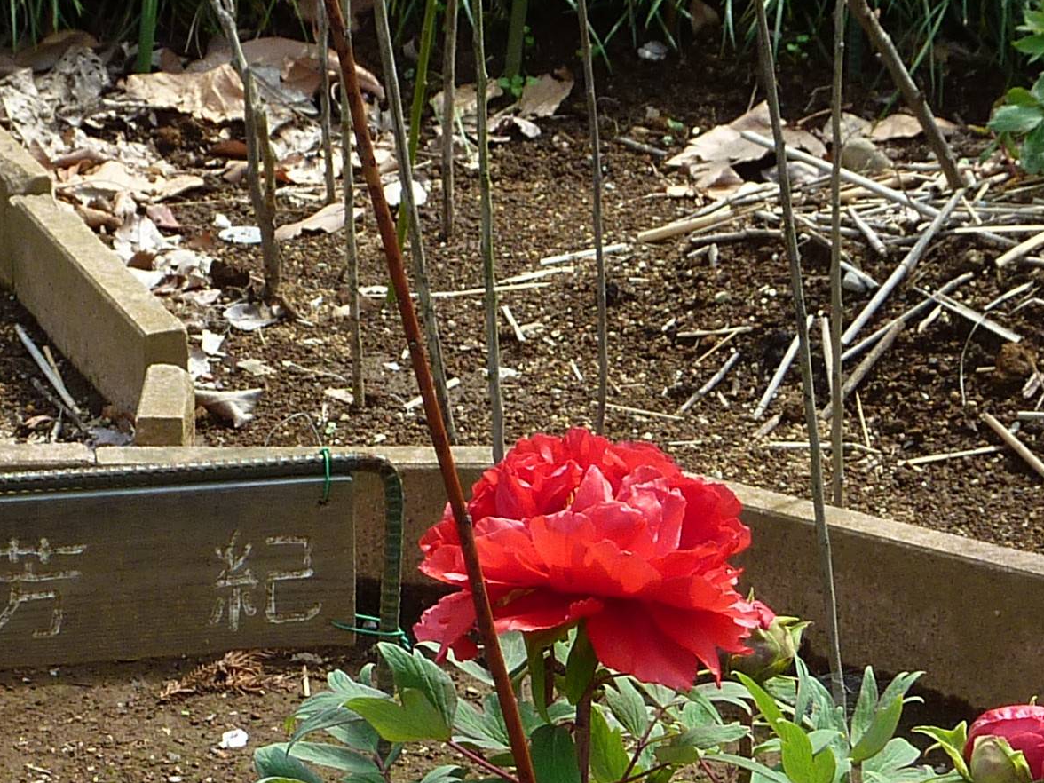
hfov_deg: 12.2
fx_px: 4886
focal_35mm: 162
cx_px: 437
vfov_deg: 9.1
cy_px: 657
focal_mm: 8.5
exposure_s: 1/250
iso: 80
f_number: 3.8
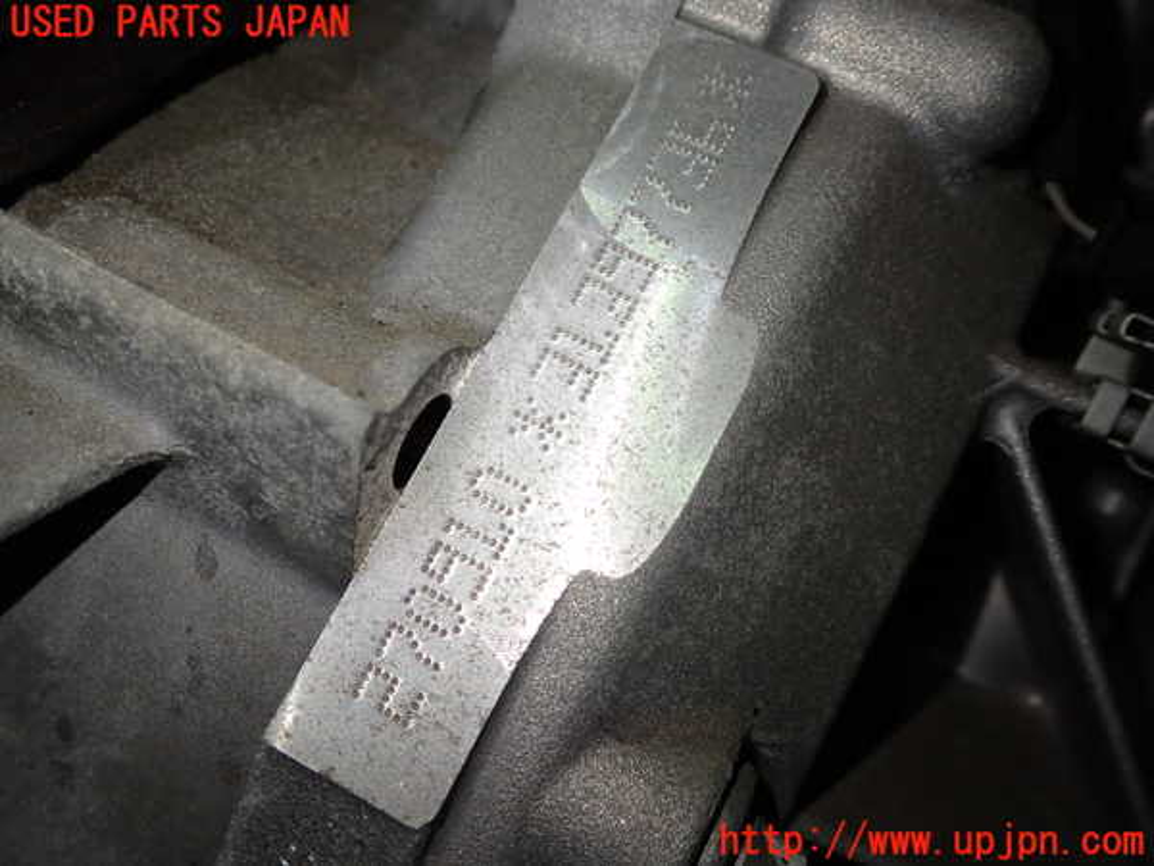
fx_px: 1000
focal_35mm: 30
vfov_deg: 46.8
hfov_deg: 60.0
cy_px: 433
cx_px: 577
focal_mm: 5.4
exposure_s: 1/60
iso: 125
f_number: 2.3
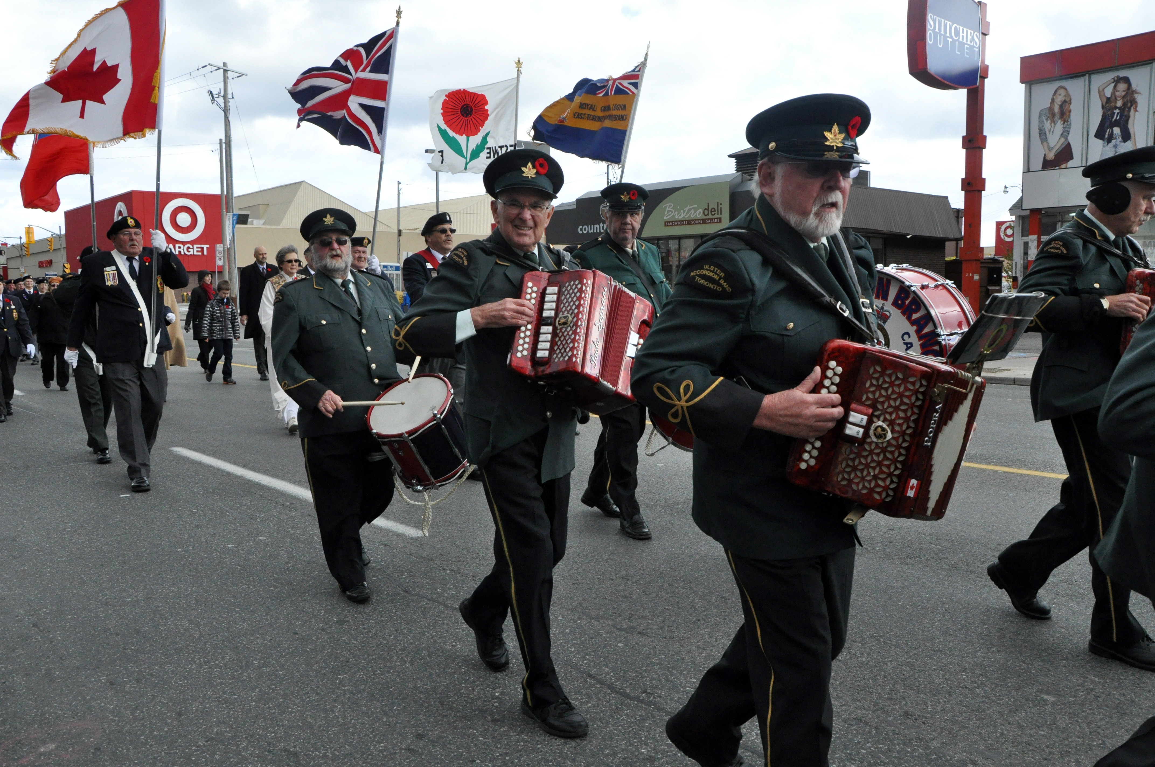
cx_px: 578
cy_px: 384
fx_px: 1009
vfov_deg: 41.6
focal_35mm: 32
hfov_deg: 59.6
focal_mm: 21
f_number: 8
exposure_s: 1/800
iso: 1250
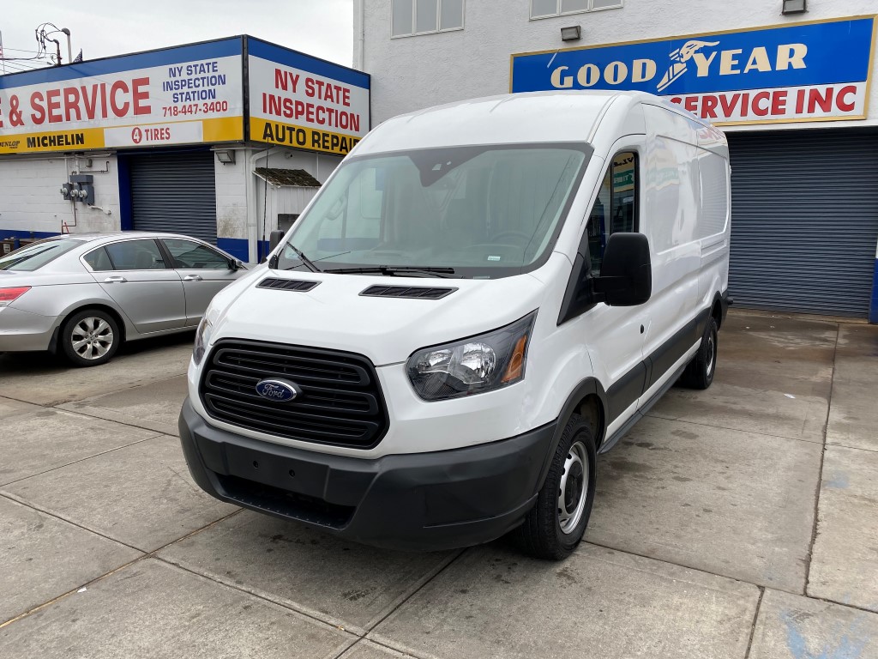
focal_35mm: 26
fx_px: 659
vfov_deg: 53.1
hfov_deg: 67.3
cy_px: 330
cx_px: 439
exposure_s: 1/617
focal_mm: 4.25
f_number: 1.8
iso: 32
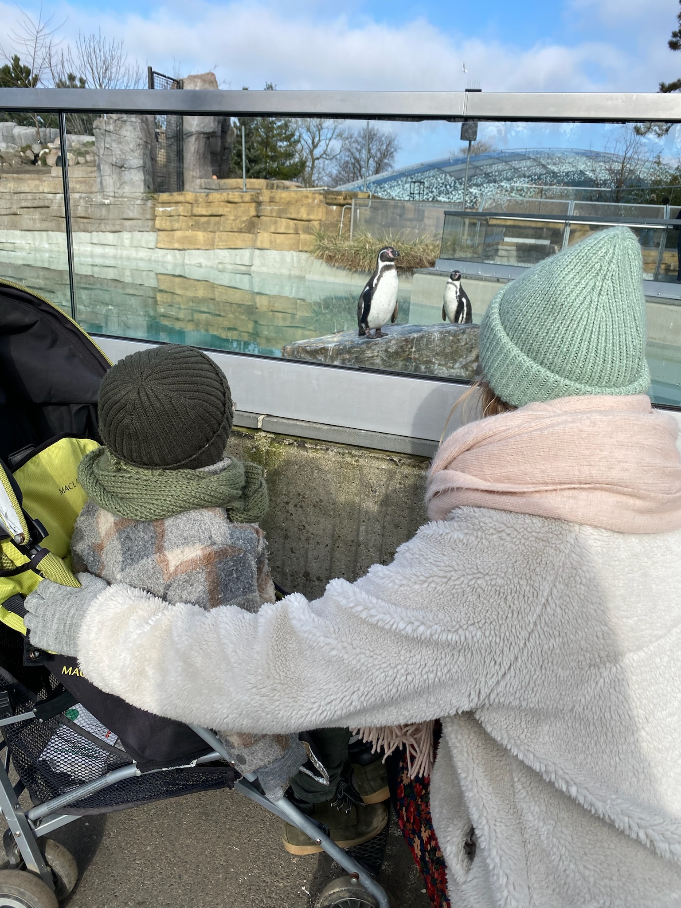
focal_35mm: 26
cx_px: 340
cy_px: 454
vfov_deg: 67.3
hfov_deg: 53.1
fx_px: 682
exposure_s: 1/2410
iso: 32
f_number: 1.8
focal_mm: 4.25
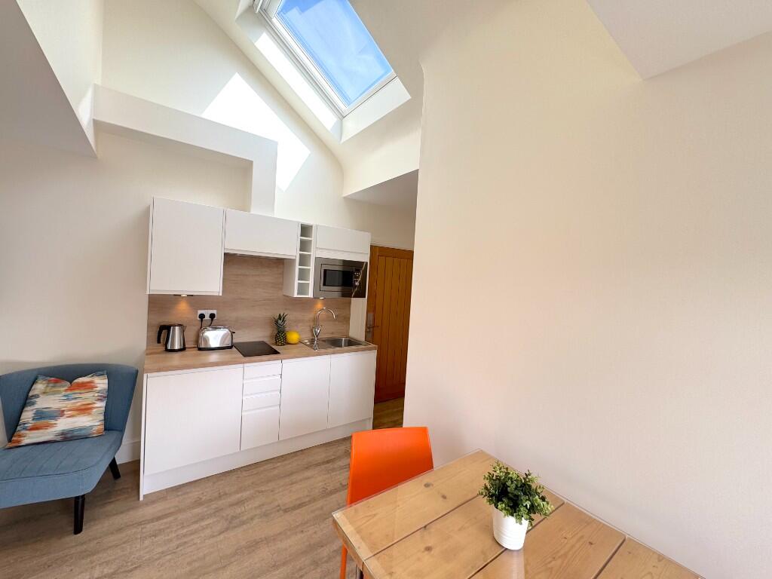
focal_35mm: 14
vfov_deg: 85.7
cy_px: 290
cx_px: 386
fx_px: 312
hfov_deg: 102.1
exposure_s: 1/266
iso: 40
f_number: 2.2
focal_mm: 2.22
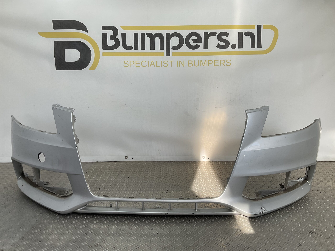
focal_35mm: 29
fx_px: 281
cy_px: 126
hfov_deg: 61.7
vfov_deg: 48.2
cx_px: 168
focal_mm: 3
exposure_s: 1/324
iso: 16
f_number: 1.8
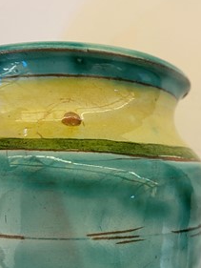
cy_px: 156
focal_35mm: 37
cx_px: 105
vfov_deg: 49.9
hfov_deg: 38.7
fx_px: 286
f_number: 1.8
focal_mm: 4.25
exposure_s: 1/50
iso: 125
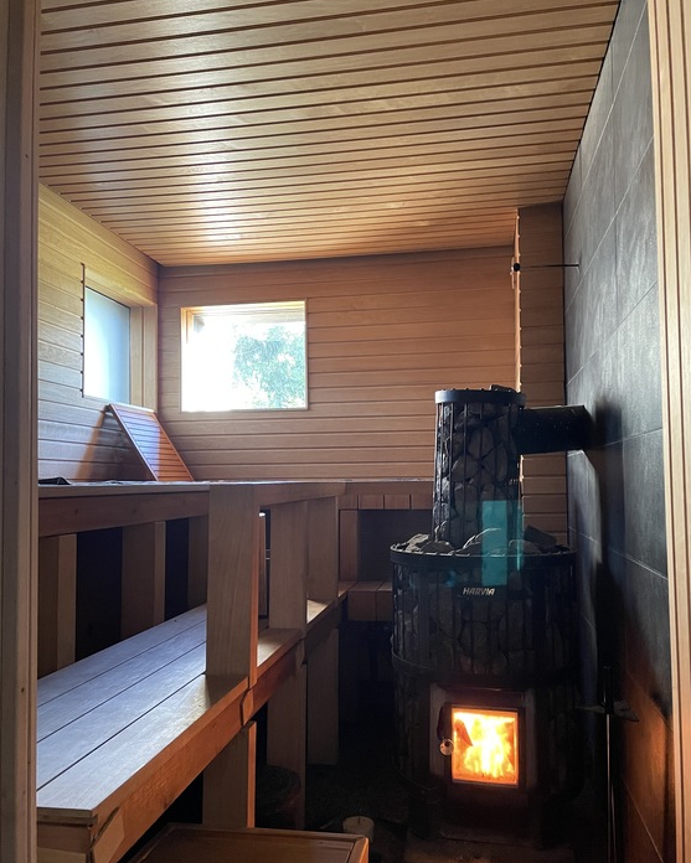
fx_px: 716
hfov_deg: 51.5
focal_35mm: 28
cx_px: 355
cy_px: 461
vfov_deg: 62.1
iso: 500
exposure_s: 1/60
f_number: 1.6
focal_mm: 4.2
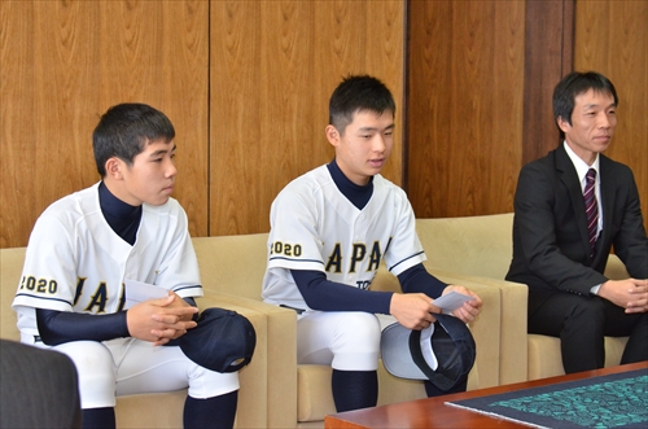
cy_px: 214
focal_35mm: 84
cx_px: 324
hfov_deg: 24.2
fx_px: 1509
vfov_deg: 16.2
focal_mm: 56
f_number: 6.3
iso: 2200
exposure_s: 1/250
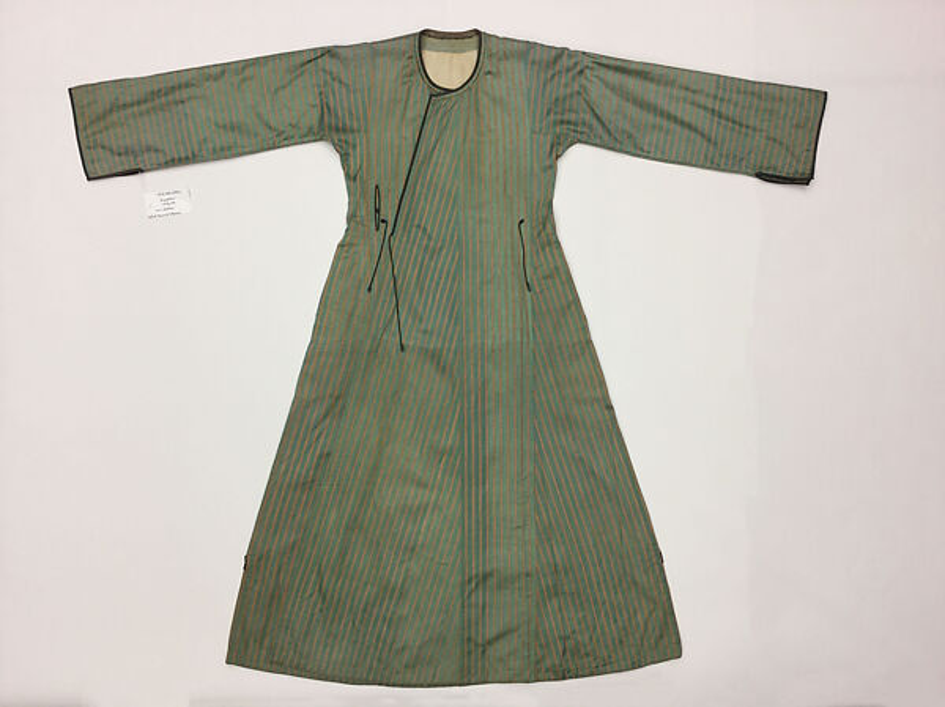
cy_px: 354
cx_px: 472
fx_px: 846
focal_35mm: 31
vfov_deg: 45.4
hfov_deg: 58.4
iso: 25
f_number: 2.4
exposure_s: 1/60
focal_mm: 3.3
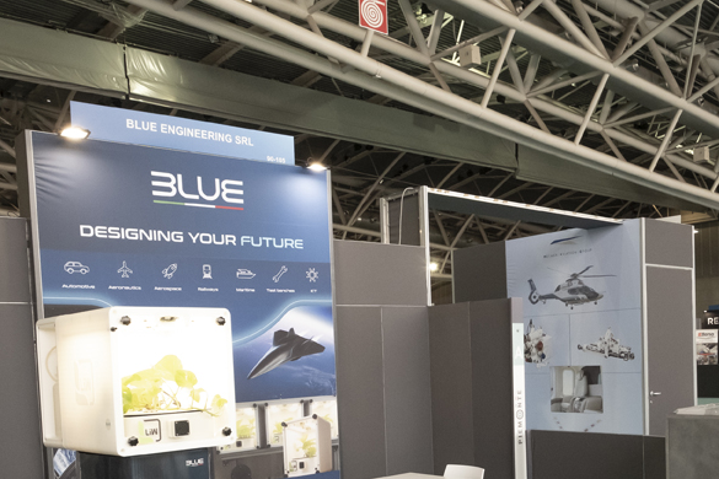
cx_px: 450
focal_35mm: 41
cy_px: 392
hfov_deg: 47.0
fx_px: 819
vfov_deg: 31.7
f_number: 8
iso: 2500
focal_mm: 13.2
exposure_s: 1/125
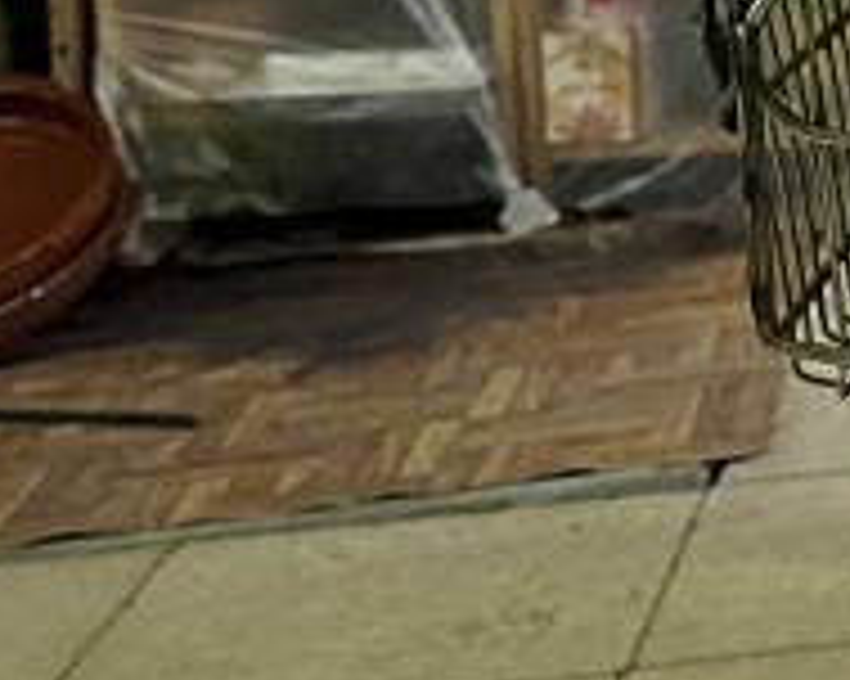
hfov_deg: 11.8
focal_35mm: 129
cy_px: -383
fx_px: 3244
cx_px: 2118
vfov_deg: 11.4
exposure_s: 1/250
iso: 5000
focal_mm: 24
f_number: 4
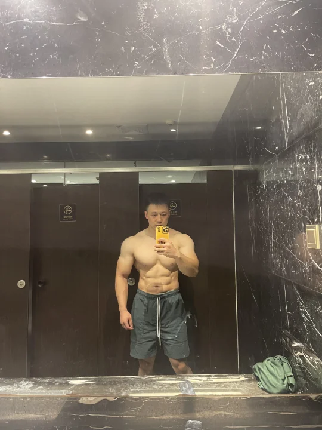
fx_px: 322
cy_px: 215
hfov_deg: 53.1
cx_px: 161
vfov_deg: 67.3
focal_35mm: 26
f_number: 1.6
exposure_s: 1/33
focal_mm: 5.1
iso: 400
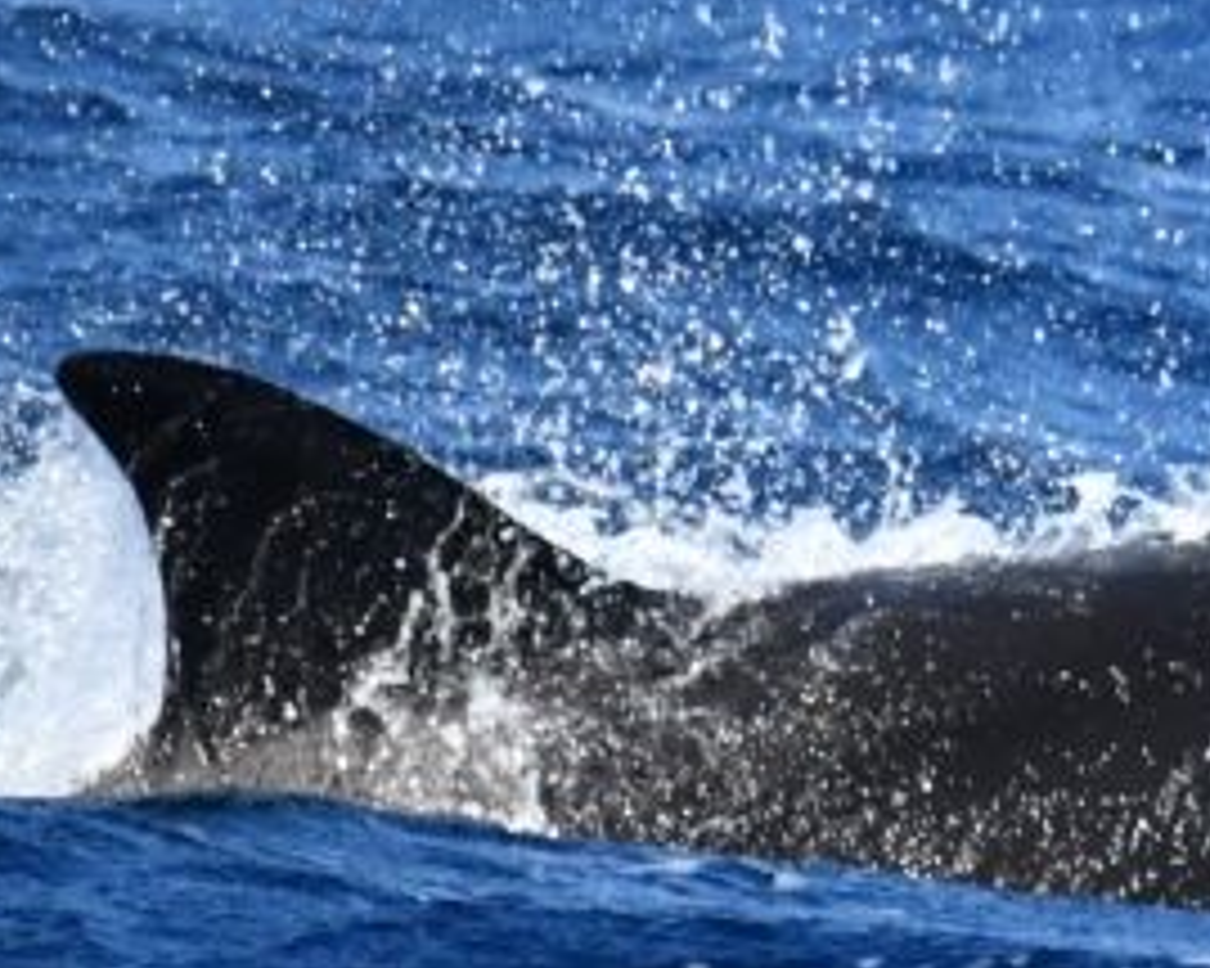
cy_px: 457
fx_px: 59855
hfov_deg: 1.2
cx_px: 1480
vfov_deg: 0.9
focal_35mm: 1672
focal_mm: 600
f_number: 6.3
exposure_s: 1/8000
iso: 2200
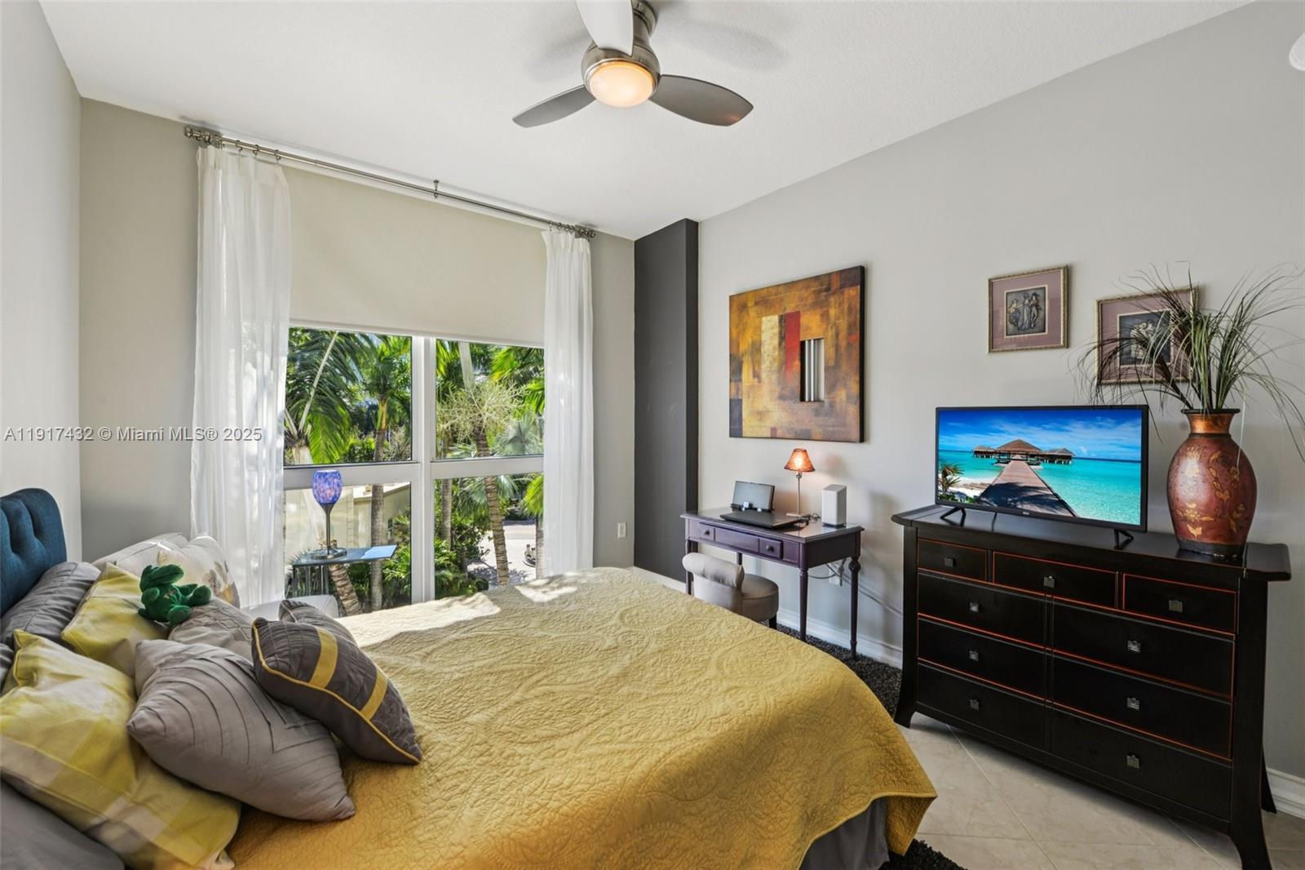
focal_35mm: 14
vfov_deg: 81.2
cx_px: 652
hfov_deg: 104.3
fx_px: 507
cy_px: 435
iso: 200
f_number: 9
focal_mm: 14
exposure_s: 1/80
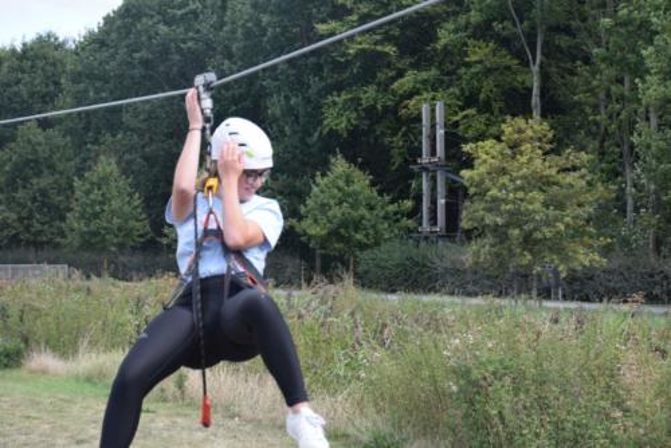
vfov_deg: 13.1
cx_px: 336
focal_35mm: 105
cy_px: 224
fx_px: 1958
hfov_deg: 19.4
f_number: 8
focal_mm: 70
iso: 280
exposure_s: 1/250
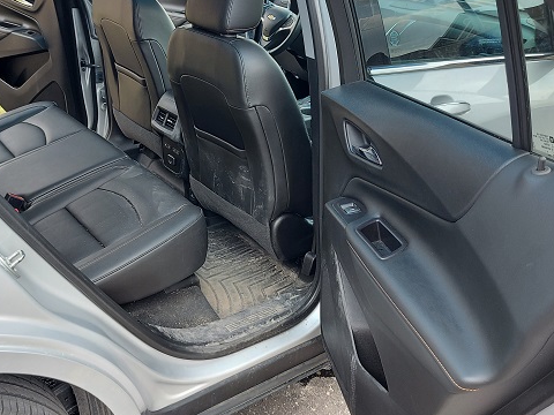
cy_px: 163
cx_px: 253
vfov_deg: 39.5
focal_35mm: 36
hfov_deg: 51.3
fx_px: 576
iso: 40
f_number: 1.8
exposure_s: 1/60
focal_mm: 5.23
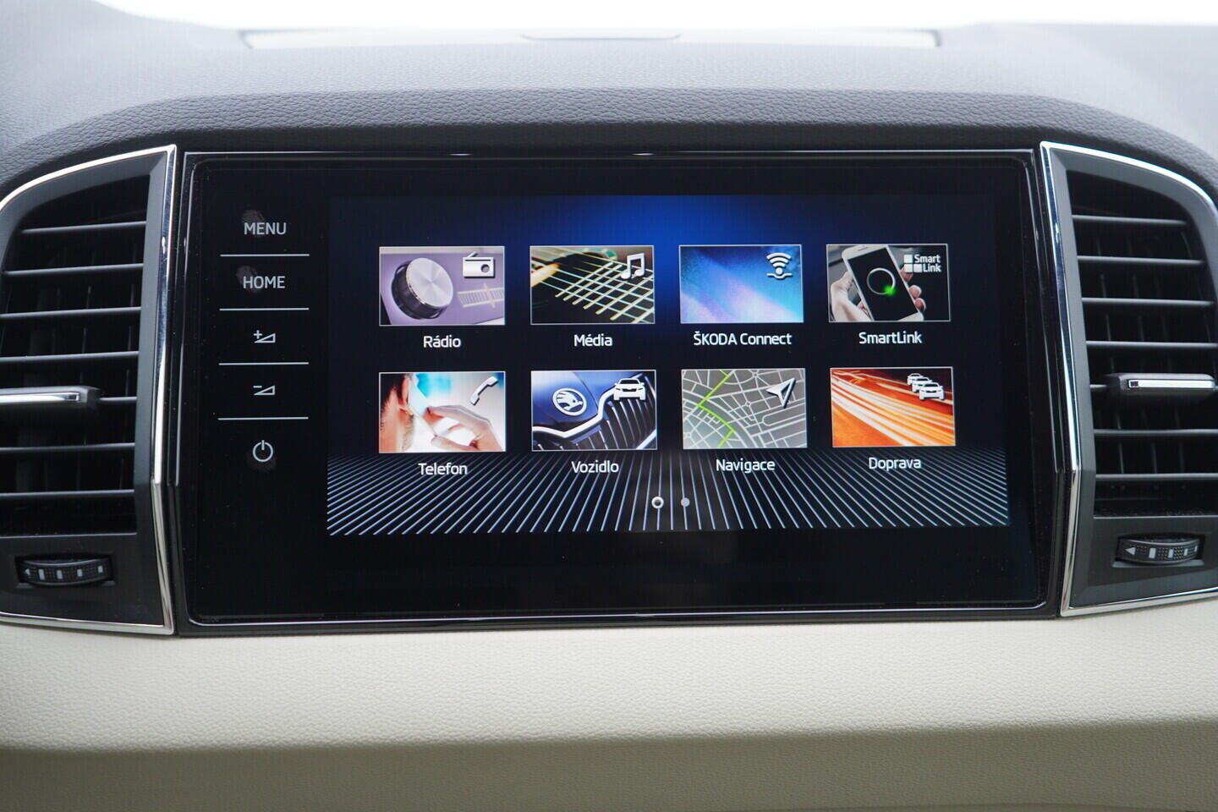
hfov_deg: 53.1
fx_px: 1218
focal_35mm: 36
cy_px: 406
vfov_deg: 36.9
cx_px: 609
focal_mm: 24
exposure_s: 1/40
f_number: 2.8
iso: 200
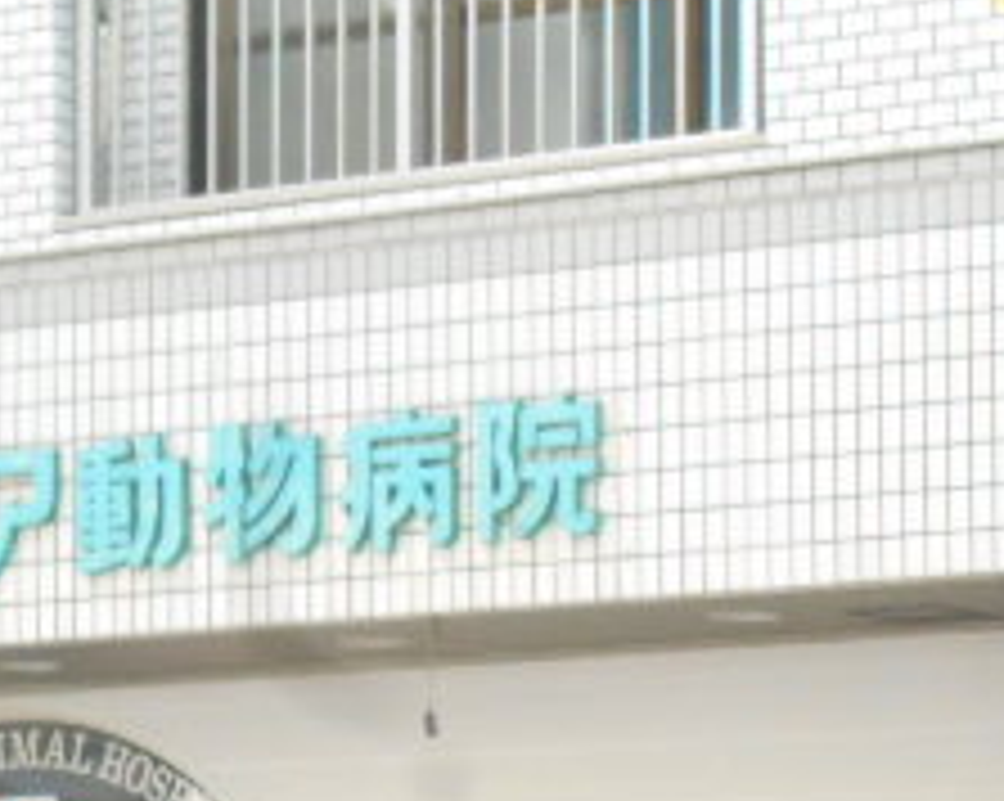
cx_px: 90
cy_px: 972
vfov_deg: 7.2
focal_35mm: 213
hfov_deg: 9.0
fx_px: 6324
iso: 640
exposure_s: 1/250
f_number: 5.8
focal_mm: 13.5
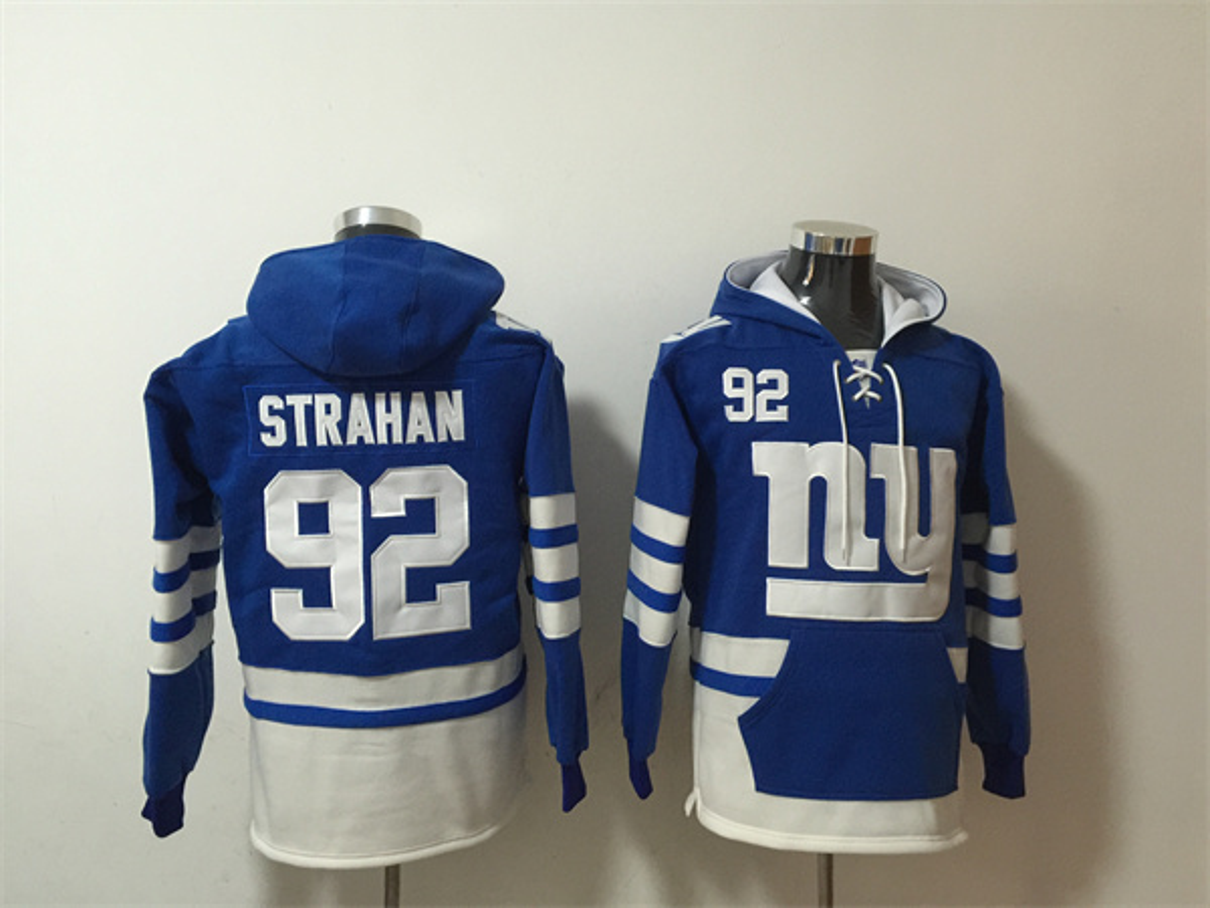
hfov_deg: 61.7
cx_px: 605
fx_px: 1014
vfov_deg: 48.2
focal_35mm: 29
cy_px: 454
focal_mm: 4.15
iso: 125
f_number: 2.2
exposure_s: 1/8
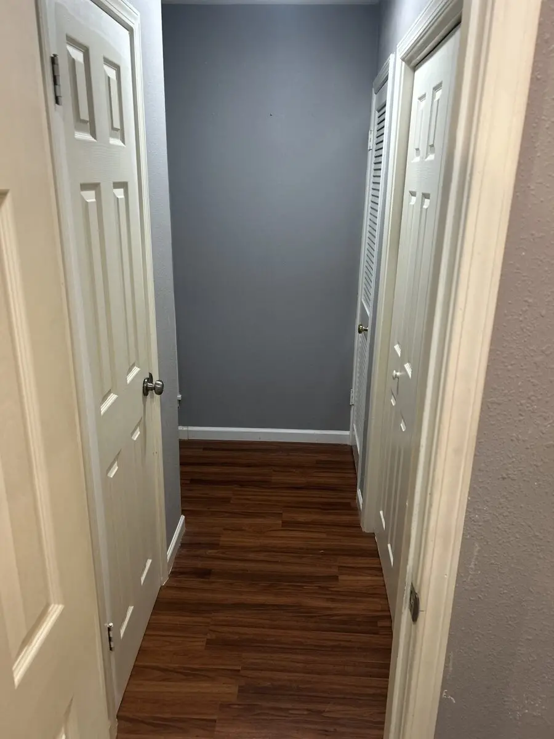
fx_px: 555
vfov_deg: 67.3
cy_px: 370
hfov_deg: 53.1
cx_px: 277
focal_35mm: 26
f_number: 1.5
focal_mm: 5.7
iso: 125
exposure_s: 1/60
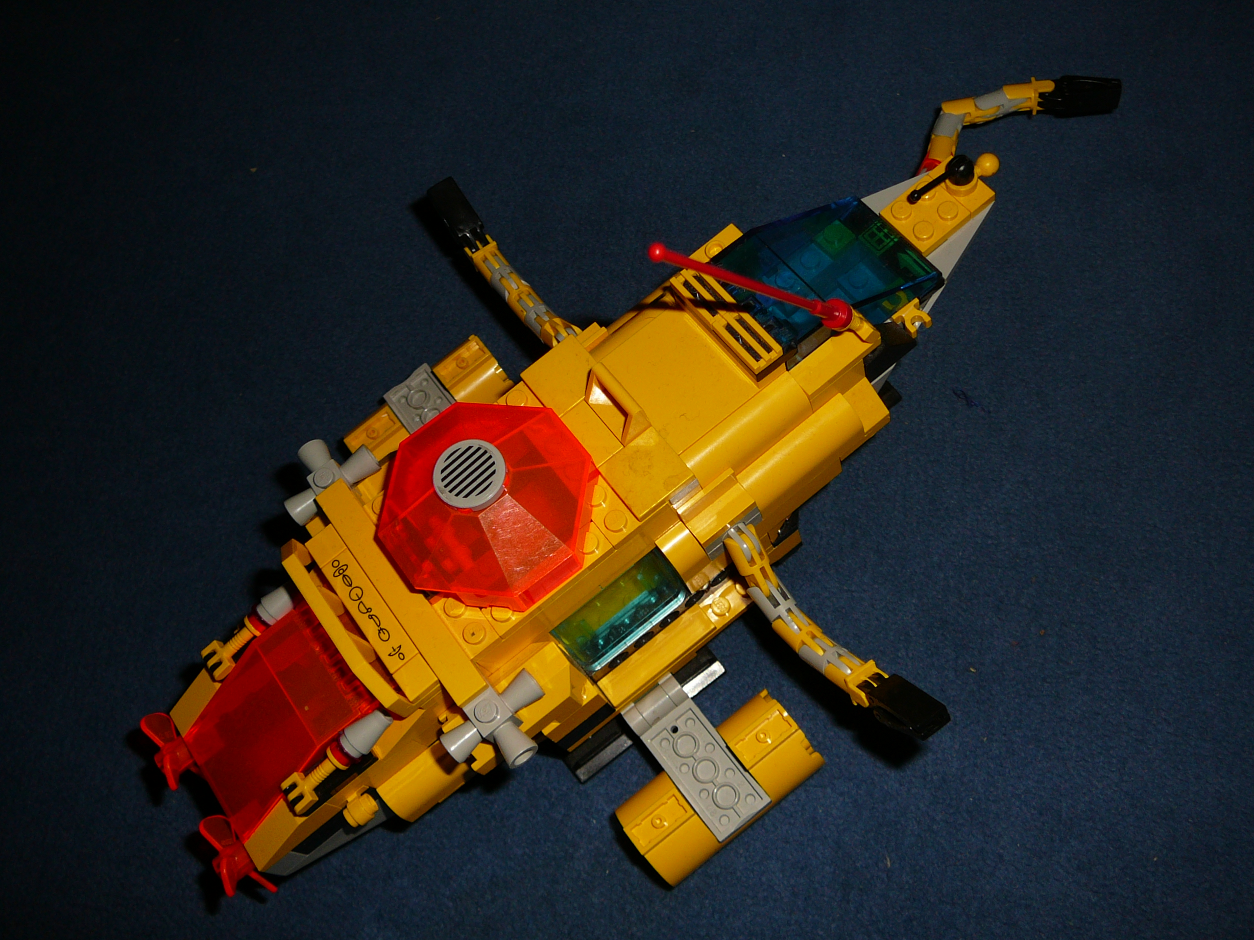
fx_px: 1268
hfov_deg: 52.6
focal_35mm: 35
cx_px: 627
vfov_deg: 40.7
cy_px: 470
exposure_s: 1/30
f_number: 2.8
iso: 80
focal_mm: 5.2
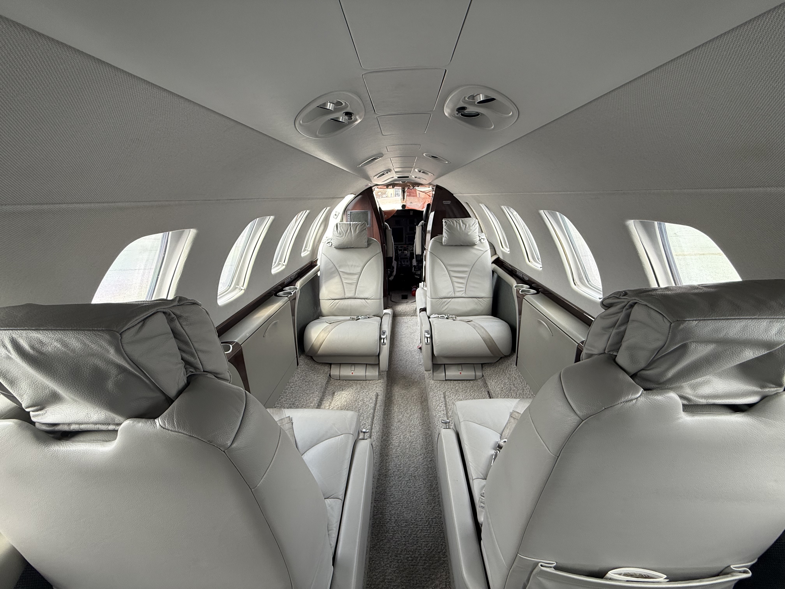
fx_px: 317
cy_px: 294
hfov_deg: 102.1
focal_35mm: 14
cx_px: 392
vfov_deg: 85.7
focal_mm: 2.22
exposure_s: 1/177
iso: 64
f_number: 2.2
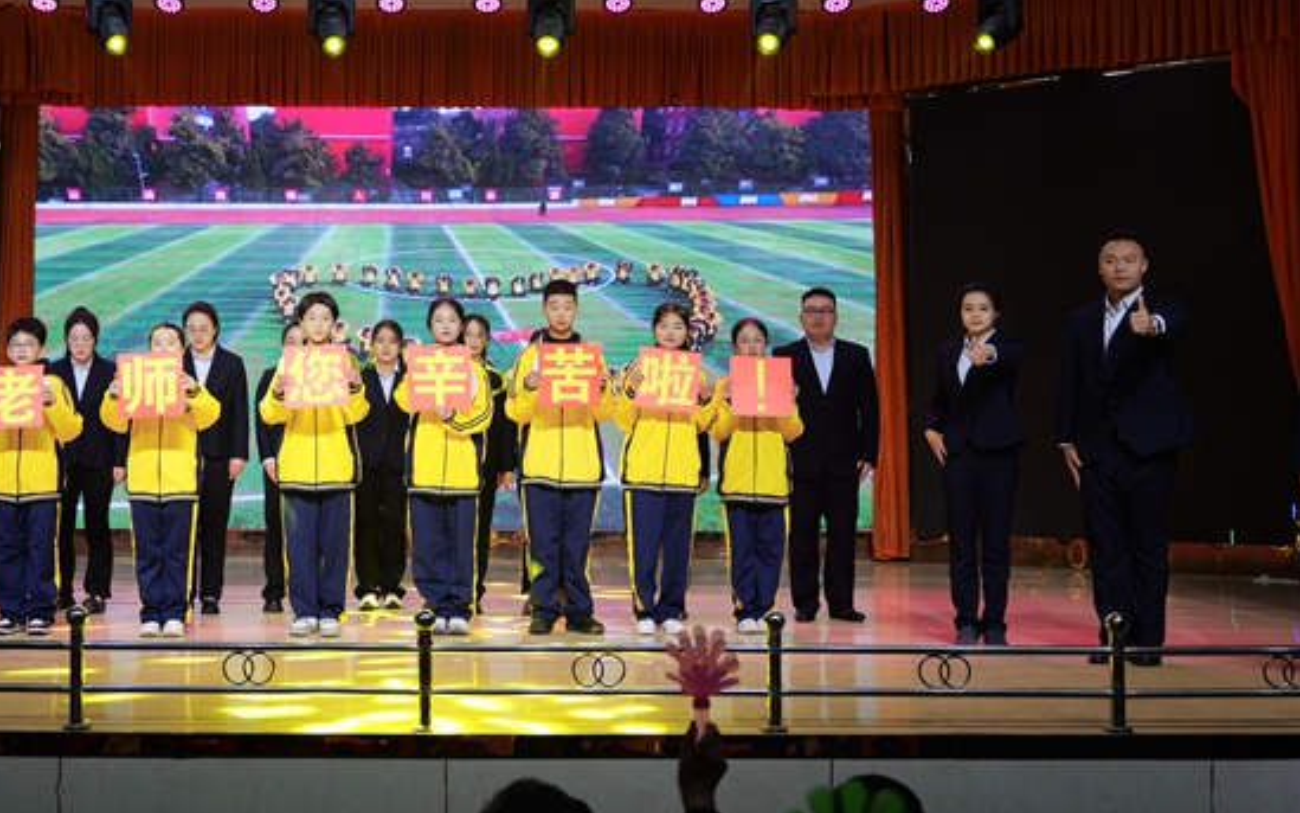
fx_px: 1630
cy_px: 364
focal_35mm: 46
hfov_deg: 43.1
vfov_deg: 28.0
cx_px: 474
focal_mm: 31
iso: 250
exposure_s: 1/200
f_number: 2.8
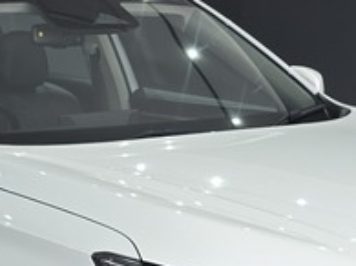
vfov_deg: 12.2
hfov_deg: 16.2
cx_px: 104
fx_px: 1244
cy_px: 228
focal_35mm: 121
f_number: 1.7
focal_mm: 6.3
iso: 40
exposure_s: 1/100
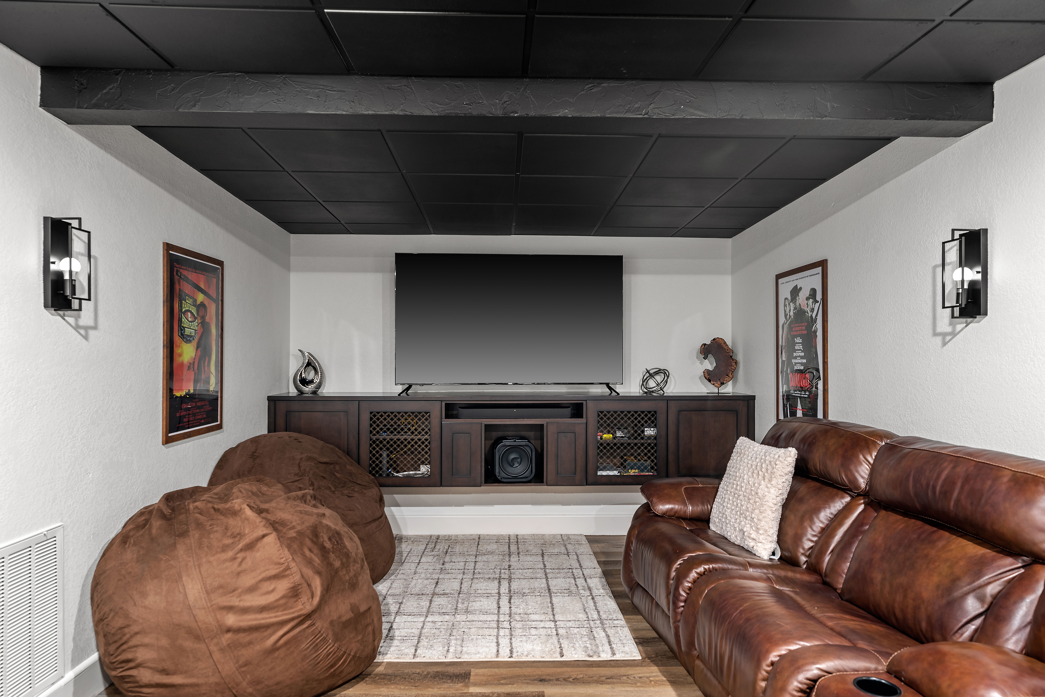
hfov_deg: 78.6
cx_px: 522
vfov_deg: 57.2
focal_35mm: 22
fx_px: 639
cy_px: 348
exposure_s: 1/1.25
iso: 100
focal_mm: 22
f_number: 6.3
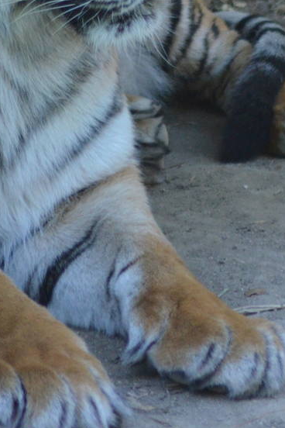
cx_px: 102
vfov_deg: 1.6
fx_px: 15448
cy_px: 54
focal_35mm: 1301
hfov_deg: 1.1
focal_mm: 300
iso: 2200
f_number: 5.6
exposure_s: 1/500
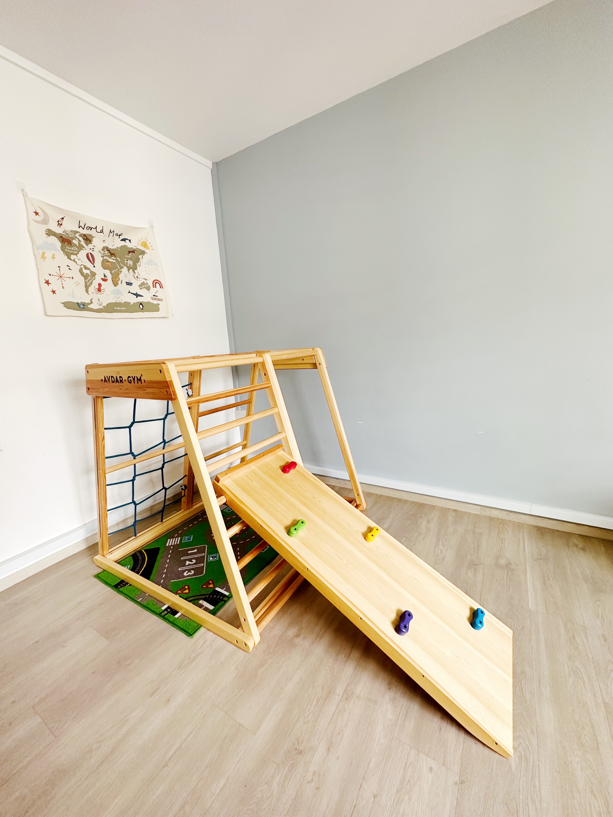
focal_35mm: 14
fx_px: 331
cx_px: 306
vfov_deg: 102.1
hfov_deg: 85.7
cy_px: 408
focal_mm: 2.22
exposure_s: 1/99
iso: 160
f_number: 2.2
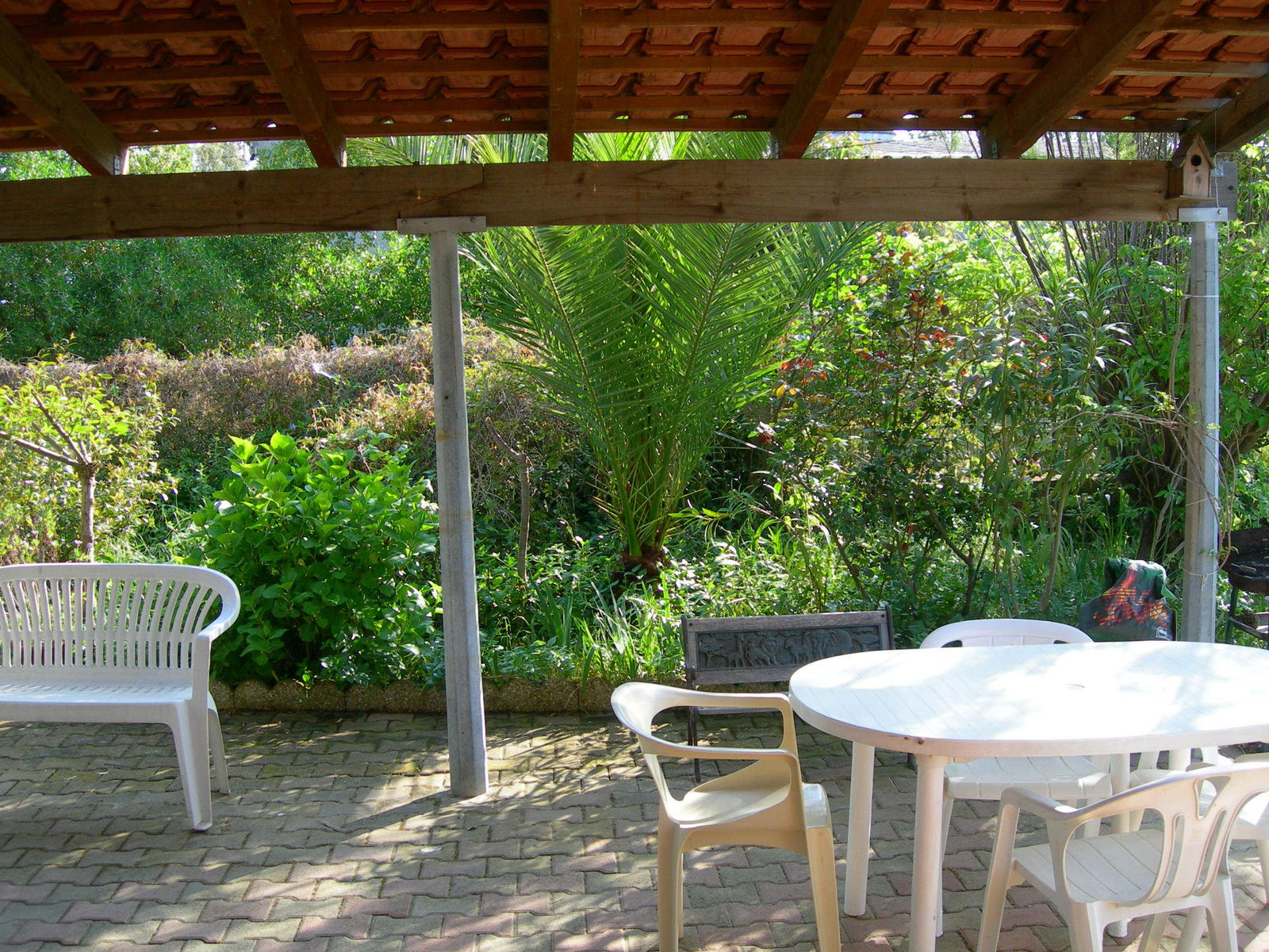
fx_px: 1393
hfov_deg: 49.0
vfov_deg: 37.7
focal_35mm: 38
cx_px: 634
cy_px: 476
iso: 50
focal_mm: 7.8
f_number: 2.8
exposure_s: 1/184
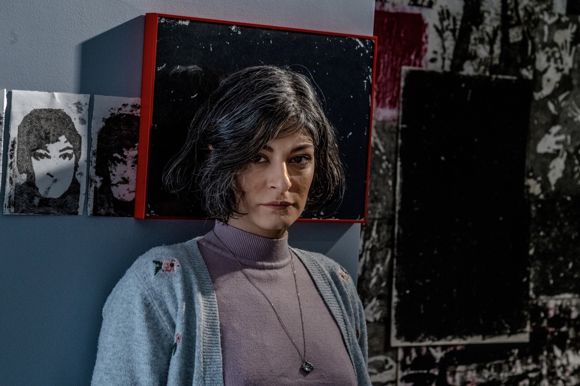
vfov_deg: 13.0
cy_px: 193
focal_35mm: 105
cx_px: 290
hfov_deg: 19.5
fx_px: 1692
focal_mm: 105
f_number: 9.5
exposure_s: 1/200
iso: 1250
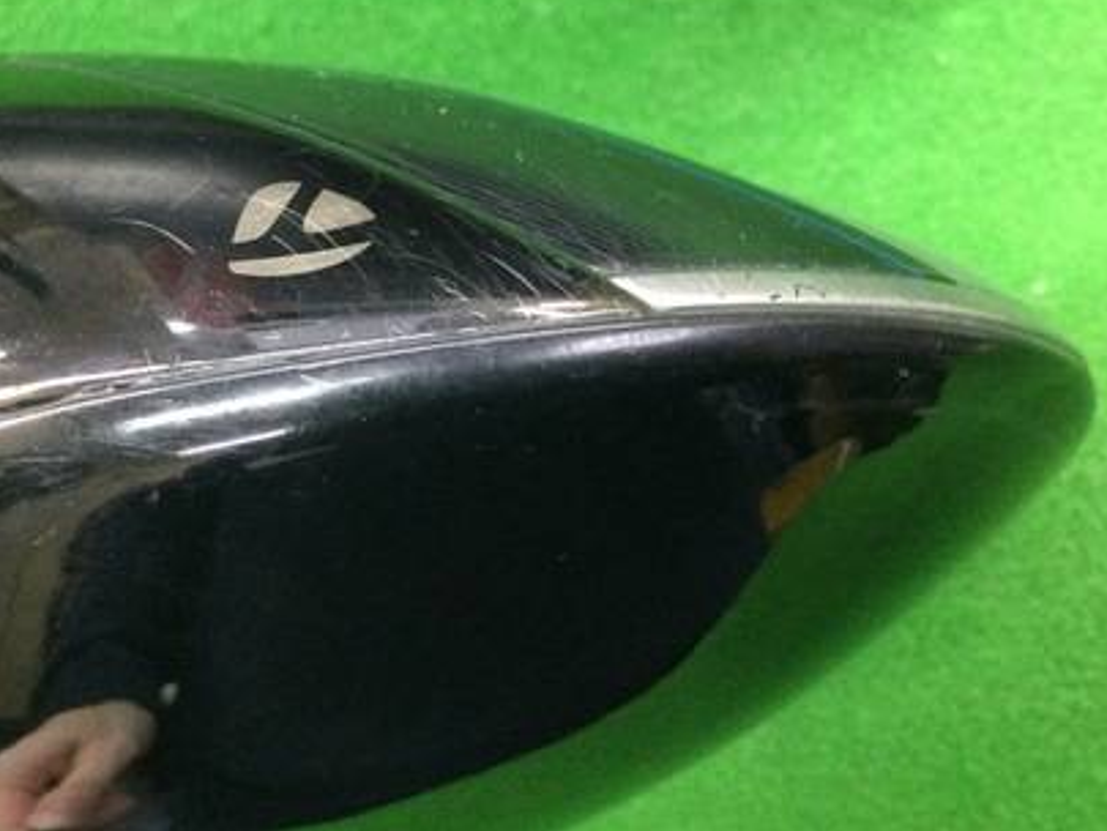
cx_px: 519
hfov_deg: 38.9
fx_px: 1567
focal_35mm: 49
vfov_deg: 29.6
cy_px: 312
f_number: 2.4
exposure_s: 1/24
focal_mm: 3.3
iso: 200
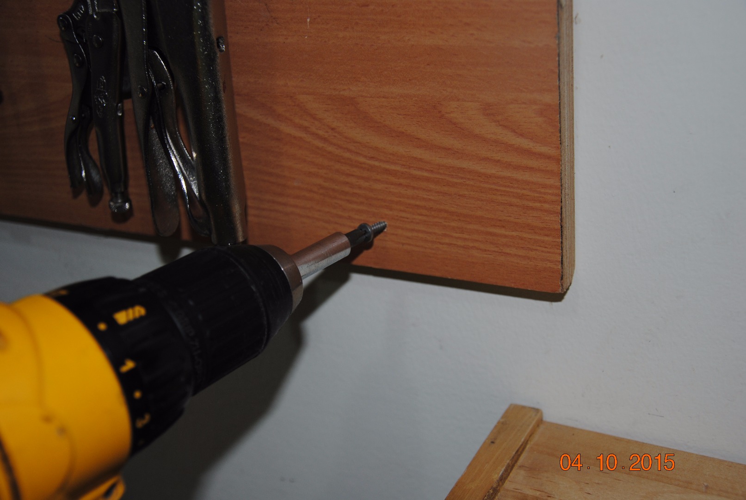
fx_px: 996
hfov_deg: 41.1
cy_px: 250
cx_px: 373
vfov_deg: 28.2
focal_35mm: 48
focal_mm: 32
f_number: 4.2
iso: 200
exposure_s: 1/60
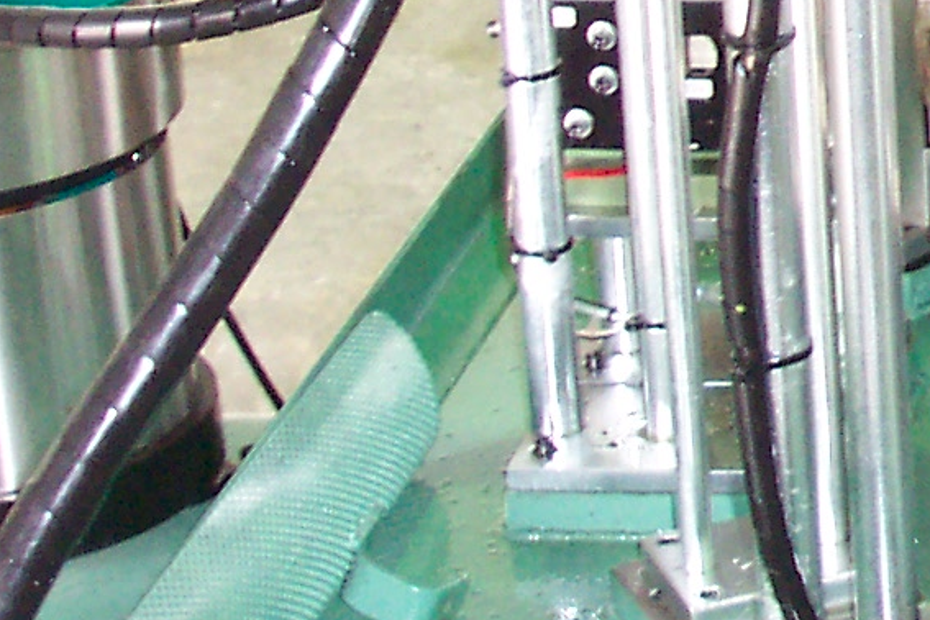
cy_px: -218
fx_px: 3901
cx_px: 1575
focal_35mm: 151
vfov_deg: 8.9
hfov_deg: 12.6
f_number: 2.8
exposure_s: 1/30
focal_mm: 7.5
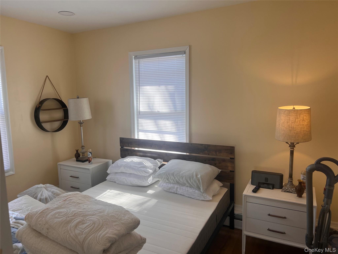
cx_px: 169
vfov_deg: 53.1
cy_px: 127
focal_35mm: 26
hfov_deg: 67.3
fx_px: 254
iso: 64
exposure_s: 1/163
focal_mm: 5.7
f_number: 1.5
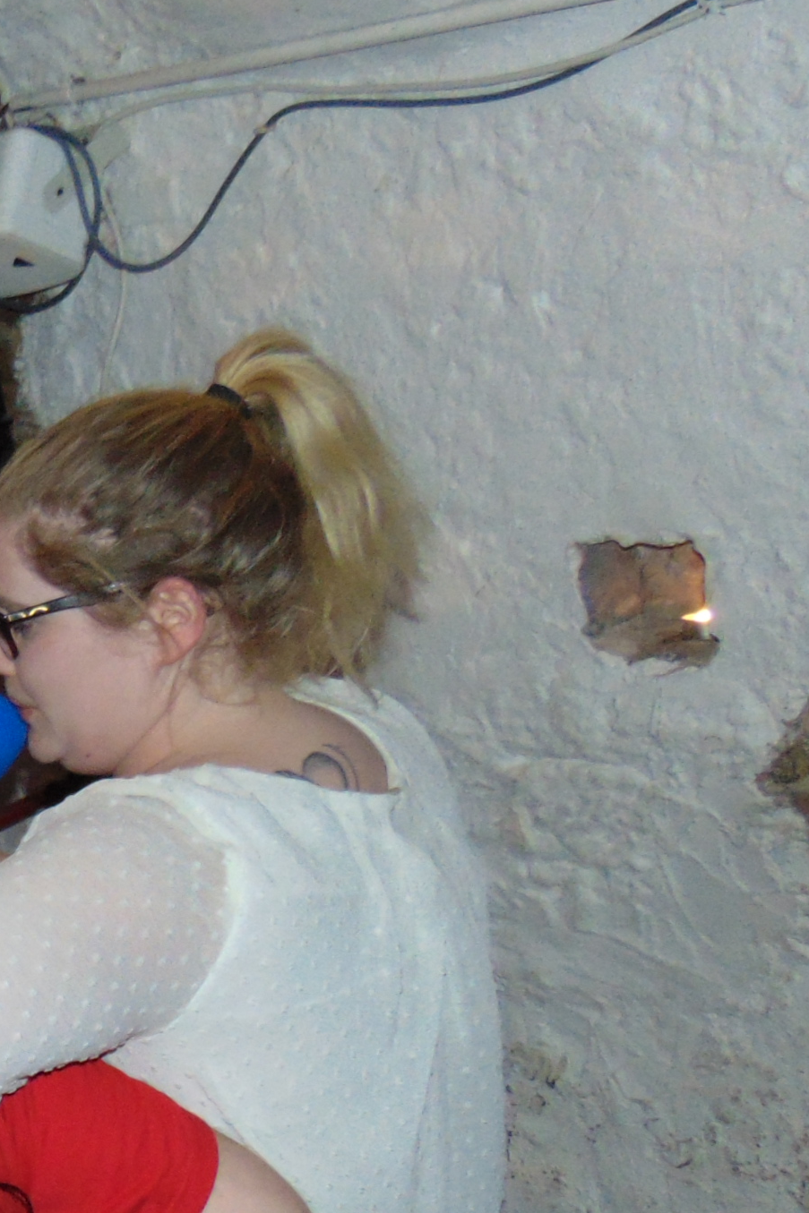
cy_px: 977
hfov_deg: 15.9
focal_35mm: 70
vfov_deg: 28.2
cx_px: -729
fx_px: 2360
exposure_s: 1/8
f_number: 3
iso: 200
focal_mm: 4.5
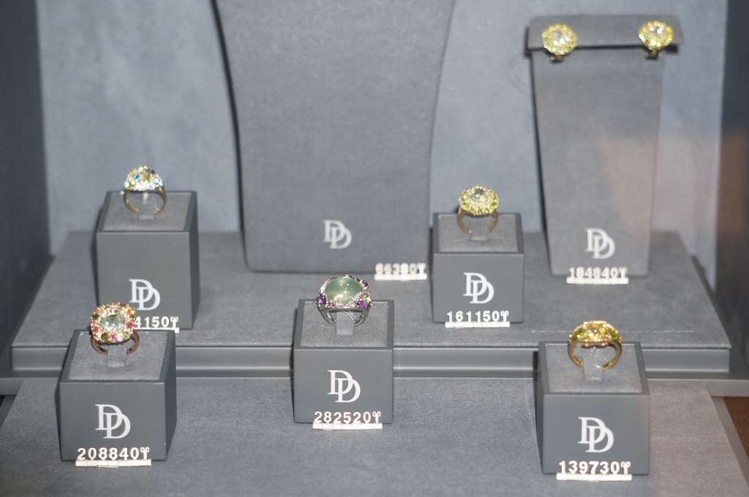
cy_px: 248
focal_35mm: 105
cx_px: 374
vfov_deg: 13.0
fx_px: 2181
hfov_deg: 19.5
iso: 800
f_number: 5
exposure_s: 1/100
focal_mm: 70
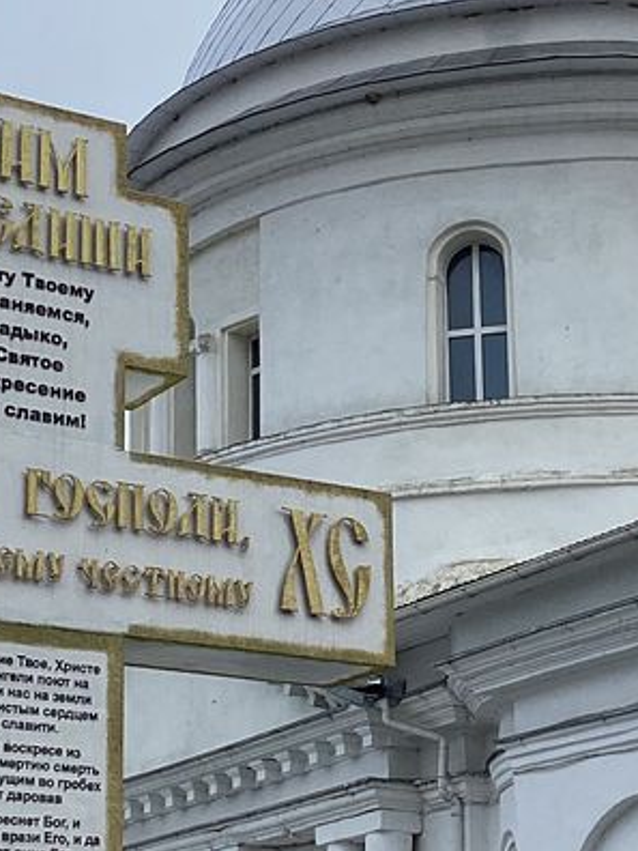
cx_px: 318
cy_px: 600
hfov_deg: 15.7
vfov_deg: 20.8
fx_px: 2310
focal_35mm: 94
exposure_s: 1/392
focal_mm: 3.3
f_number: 2.4
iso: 25
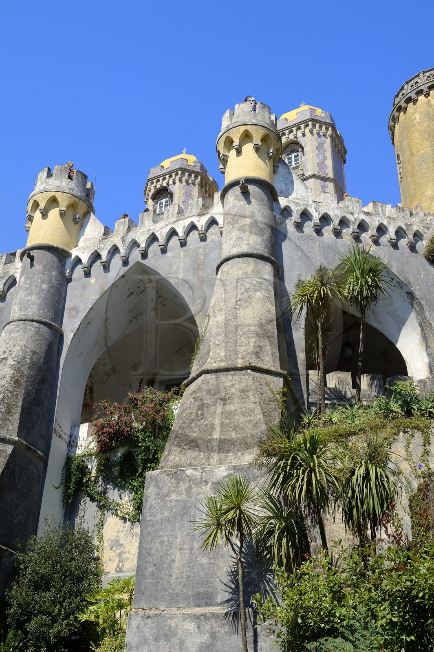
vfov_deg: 50.7
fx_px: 688
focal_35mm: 38
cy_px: 326
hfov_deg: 35.0
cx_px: 217
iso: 200
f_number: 13
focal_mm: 38
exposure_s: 1/250
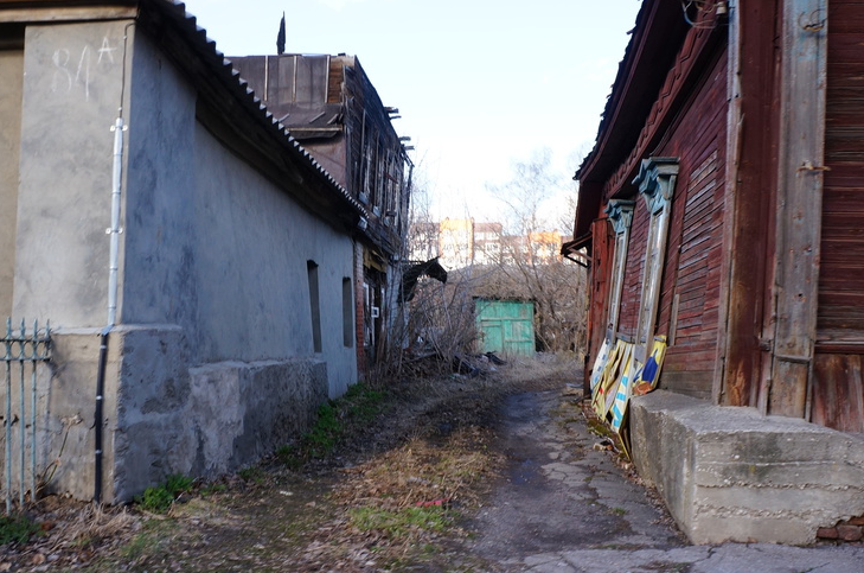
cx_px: 384
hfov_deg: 54.4
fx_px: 838
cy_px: 294
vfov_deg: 37.7
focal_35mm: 35
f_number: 8
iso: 400
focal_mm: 20
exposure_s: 1/200
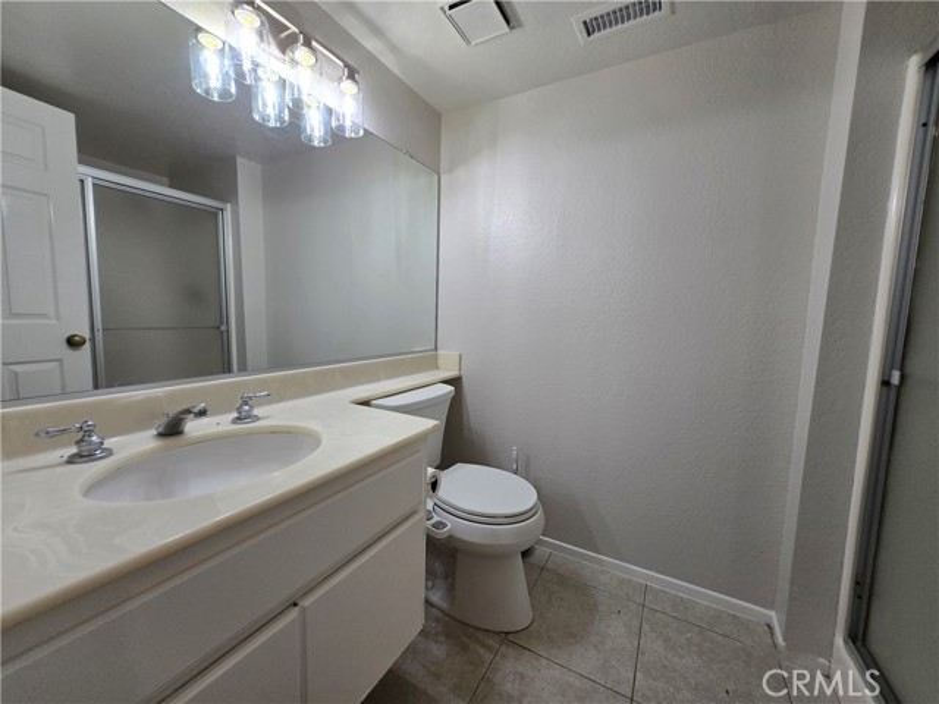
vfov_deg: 89.9
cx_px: 470
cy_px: 352
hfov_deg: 106.2
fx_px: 353
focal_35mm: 13
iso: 40
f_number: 2.2
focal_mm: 1.7
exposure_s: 1/60
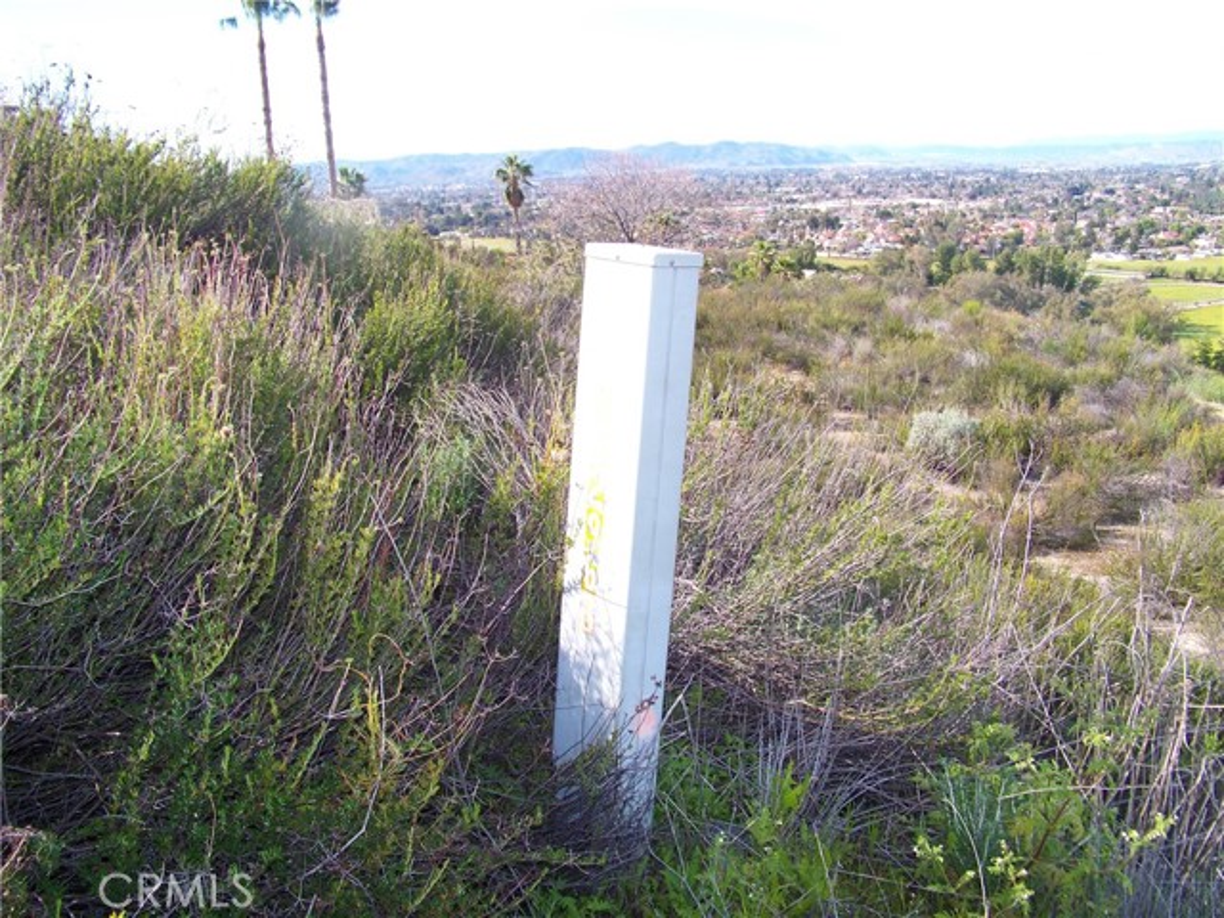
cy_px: 459
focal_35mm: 33
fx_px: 1167
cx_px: 612
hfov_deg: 55.4
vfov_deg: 42.9
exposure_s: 1/250
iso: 64
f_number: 3.6
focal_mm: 5.85
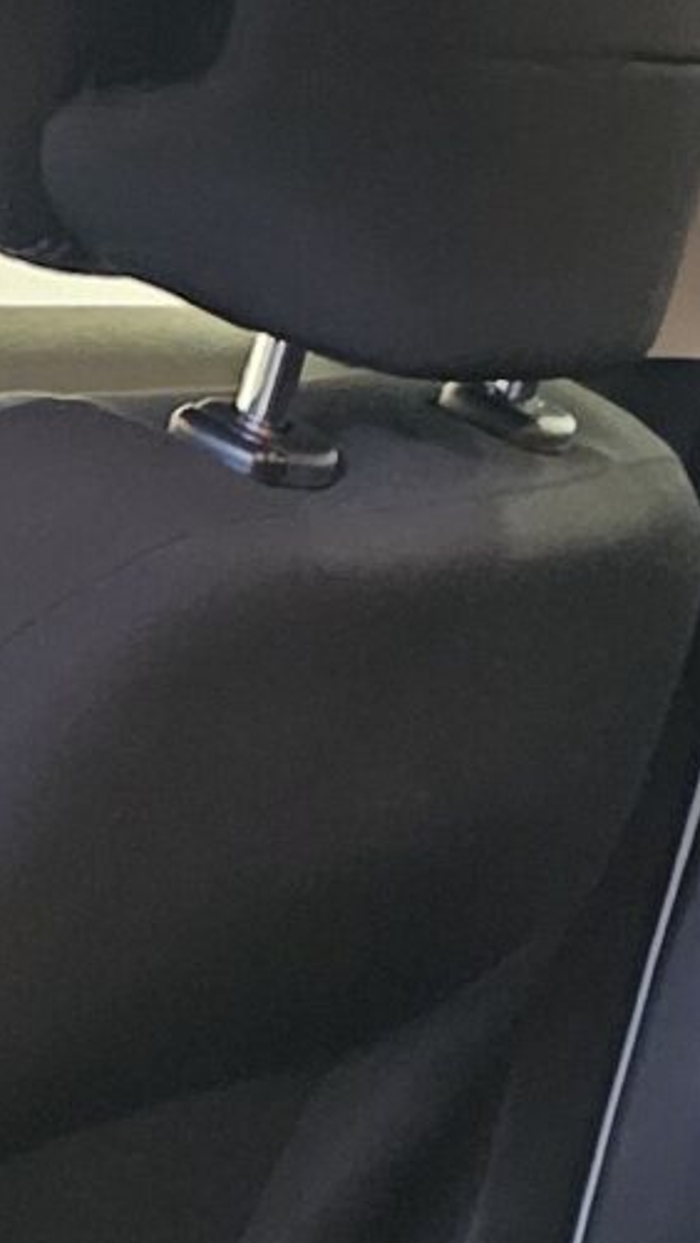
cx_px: -285
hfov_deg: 9.3
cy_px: 2134
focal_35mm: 128
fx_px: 4222
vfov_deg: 14.9
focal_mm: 6.3
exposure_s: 1/15
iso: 2000
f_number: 1.7
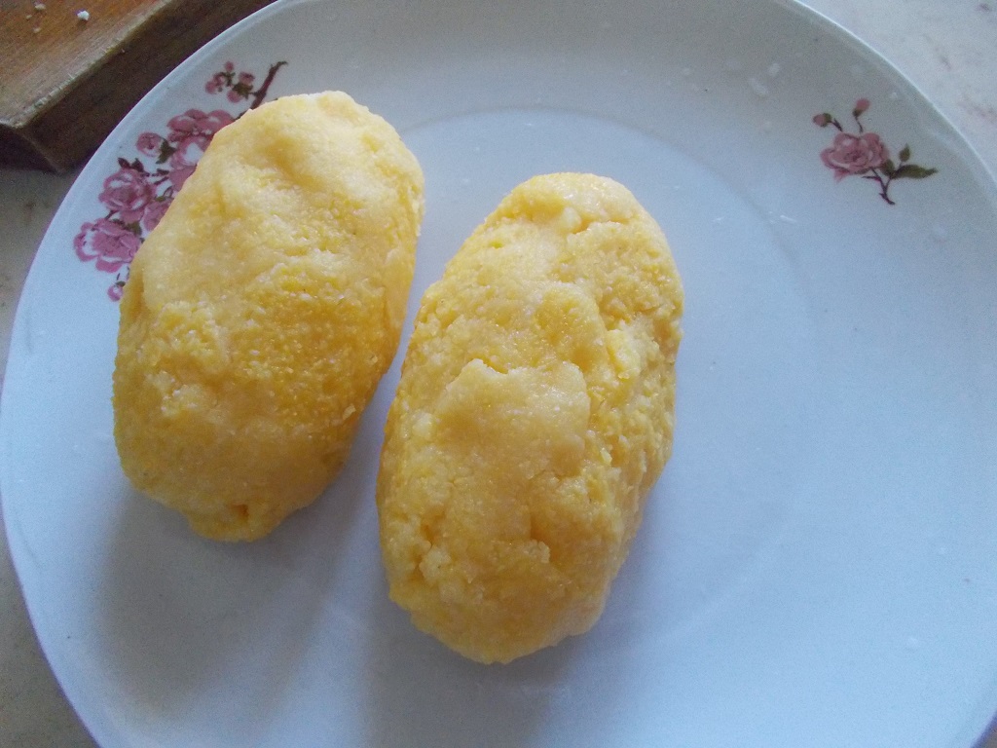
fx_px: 749
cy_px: 374
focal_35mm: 26
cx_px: 498
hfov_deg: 67.3
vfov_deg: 53.1
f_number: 3.2
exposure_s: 1/80
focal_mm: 4.6
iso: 800
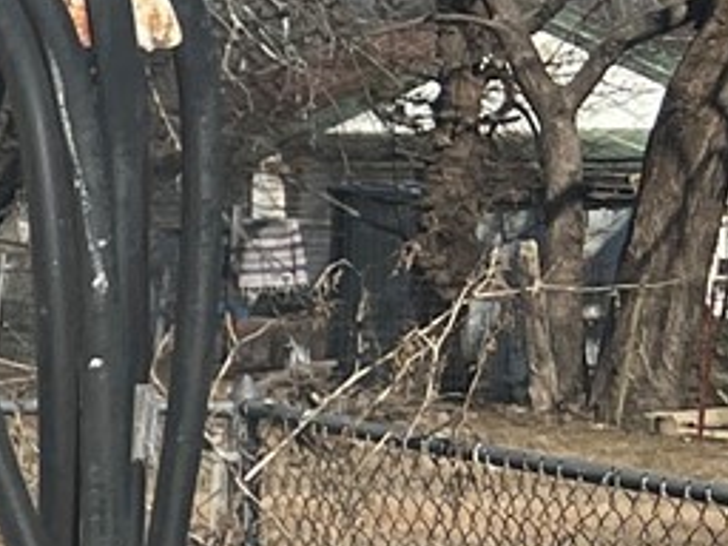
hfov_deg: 8.2
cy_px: 583
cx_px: -1618
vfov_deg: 7.6
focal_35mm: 195
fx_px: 4101
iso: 50
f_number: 1.5
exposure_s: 1/12658
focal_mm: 5.7
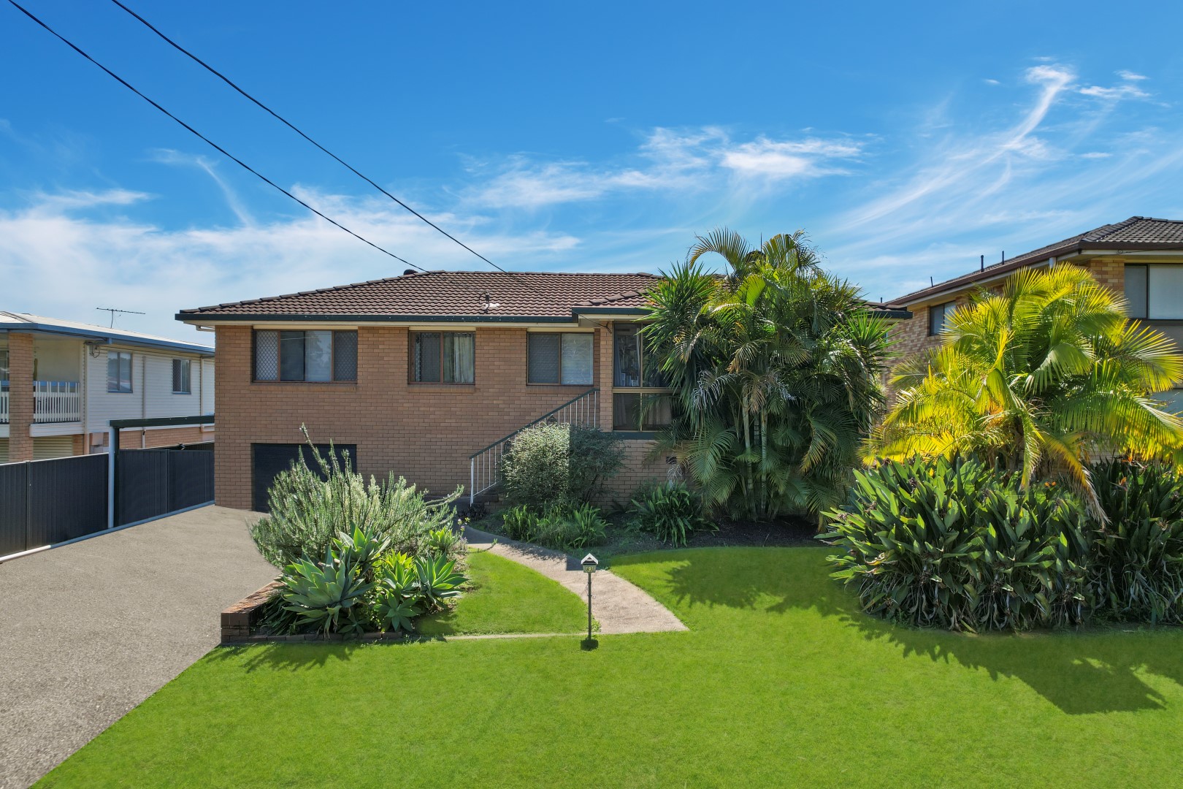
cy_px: 394
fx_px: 723
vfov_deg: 57.2
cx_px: 592
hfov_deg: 78.6
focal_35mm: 22
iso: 100
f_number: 2.8
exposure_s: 1/1000
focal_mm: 8.38
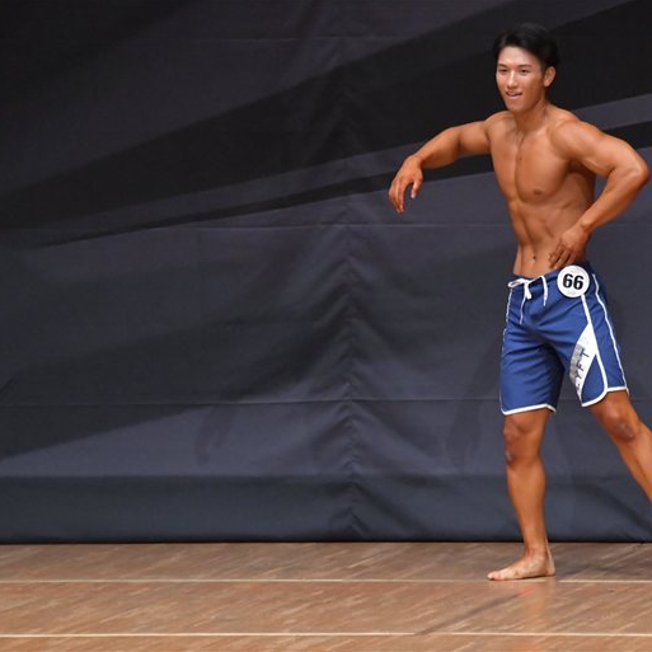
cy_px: 325
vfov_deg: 4.3
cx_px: 479
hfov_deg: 4.3
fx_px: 8609
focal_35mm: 404
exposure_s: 1/400
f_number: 5.6
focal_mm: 210
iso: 6400
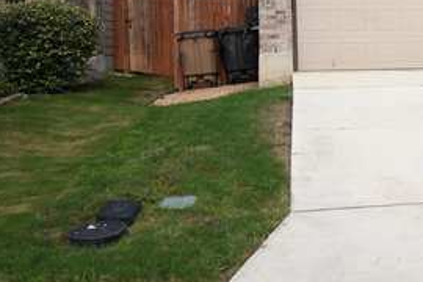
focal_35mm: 71
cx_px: 495
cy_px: 65
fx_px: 834
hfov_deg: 25.8
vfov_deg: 19.0
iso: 200
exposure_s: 1/640
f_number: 5.6
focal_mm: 20
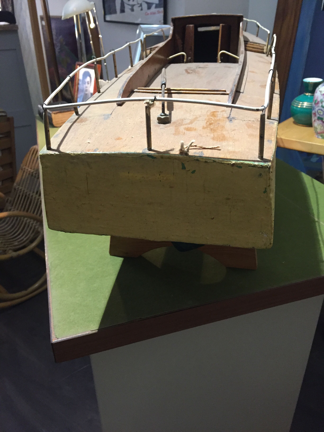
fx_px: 362
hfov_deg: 48.2
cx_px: 162
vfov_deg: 61.7
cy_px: 216
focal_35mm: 29
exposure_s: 1/33
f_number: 2.2
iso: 200
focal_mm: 4.15
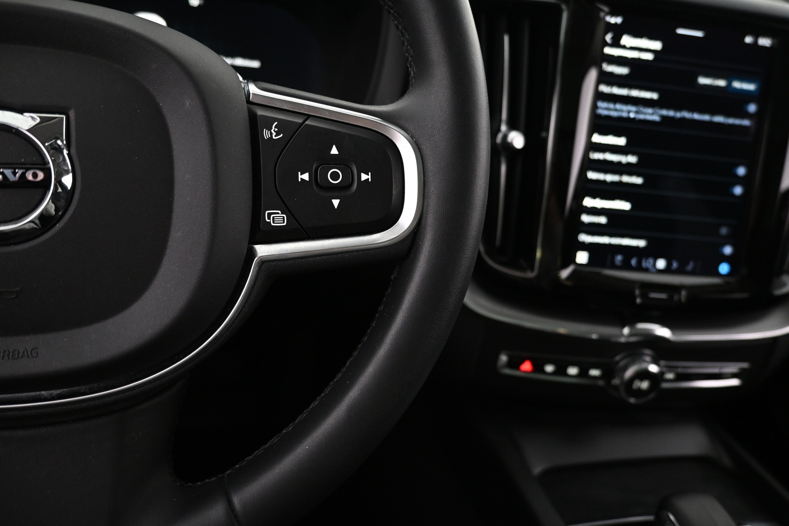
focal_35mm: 24
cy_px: 263
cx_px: 394
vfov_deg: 53.1
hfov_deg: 73.7
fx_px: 526
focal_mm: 16
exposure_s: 1/20
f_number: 3.5
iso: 1600
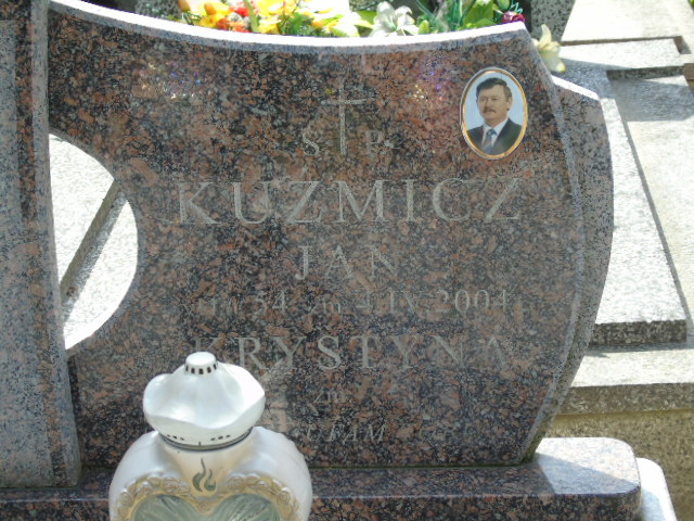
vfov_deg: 15.7
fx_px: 1885
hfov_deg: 20.9
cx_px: 347
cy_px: 260
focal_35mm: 94
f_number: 4.3
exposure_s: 1/200
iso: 80
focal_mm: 17
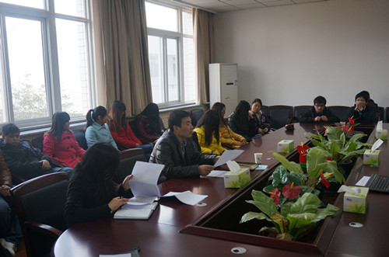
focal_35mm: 38
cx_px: 194
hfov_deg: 51.4
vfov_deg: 35.3
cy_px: 128
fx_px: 404
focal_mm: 25
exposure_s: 1/160
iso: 640
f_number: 4.5
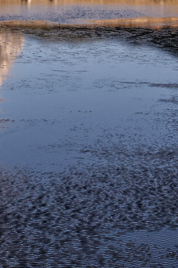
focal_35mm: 232
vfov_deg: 8.7
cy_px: -122
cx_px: -191
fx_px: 1723
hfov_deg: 5.8
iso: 200
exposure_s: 1/320
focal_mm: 45
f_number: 8
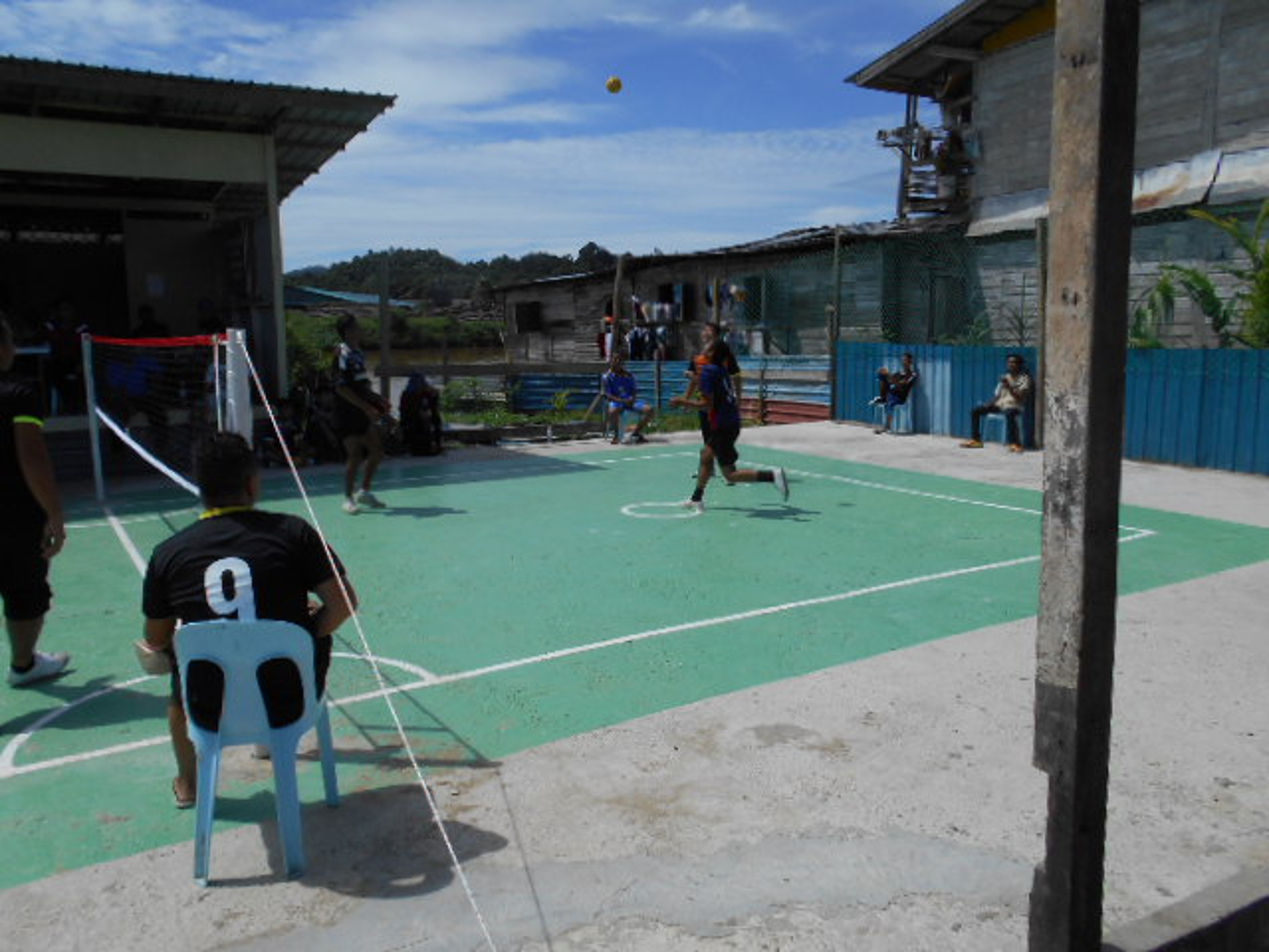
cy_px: 476
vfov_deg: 53.1
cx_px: 634
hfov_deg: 67.3
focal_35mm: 26
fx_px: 953
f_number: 3.2
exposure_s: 1/1600
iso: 80
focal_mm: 4.6
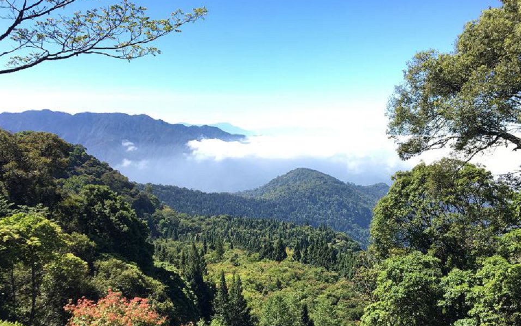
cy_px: 177
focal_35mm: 33
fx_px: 469
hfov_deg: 58.1
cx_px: 270
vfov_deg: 38.3
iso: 25
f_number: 2.2
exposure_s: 1/587
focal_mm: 4.15
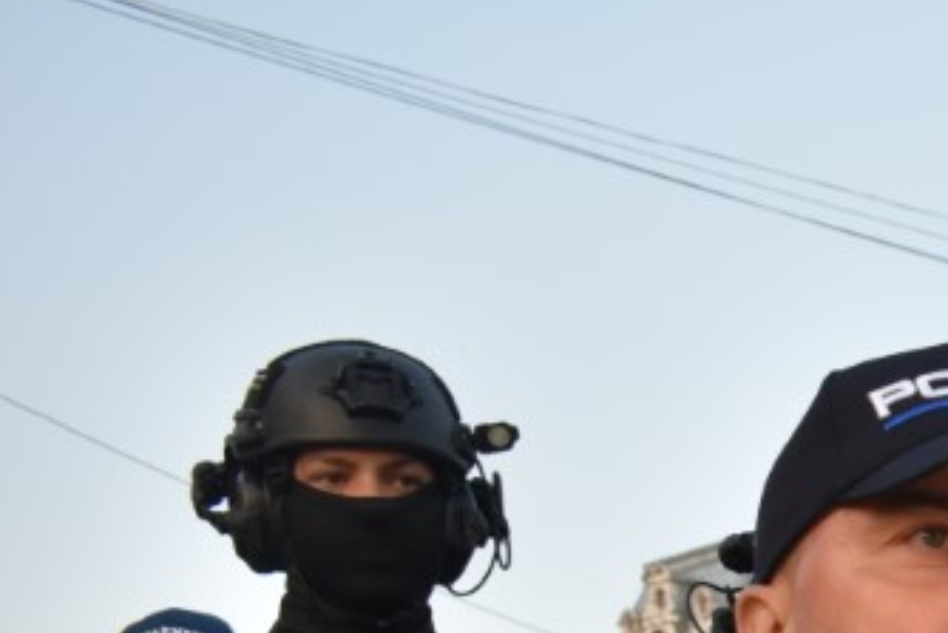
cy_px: 1070
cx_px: 1513
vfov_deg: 13.5
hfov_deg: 18.7
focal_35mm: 93
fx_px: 2450
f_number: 5
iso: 400
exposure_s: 1/100
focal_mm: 18
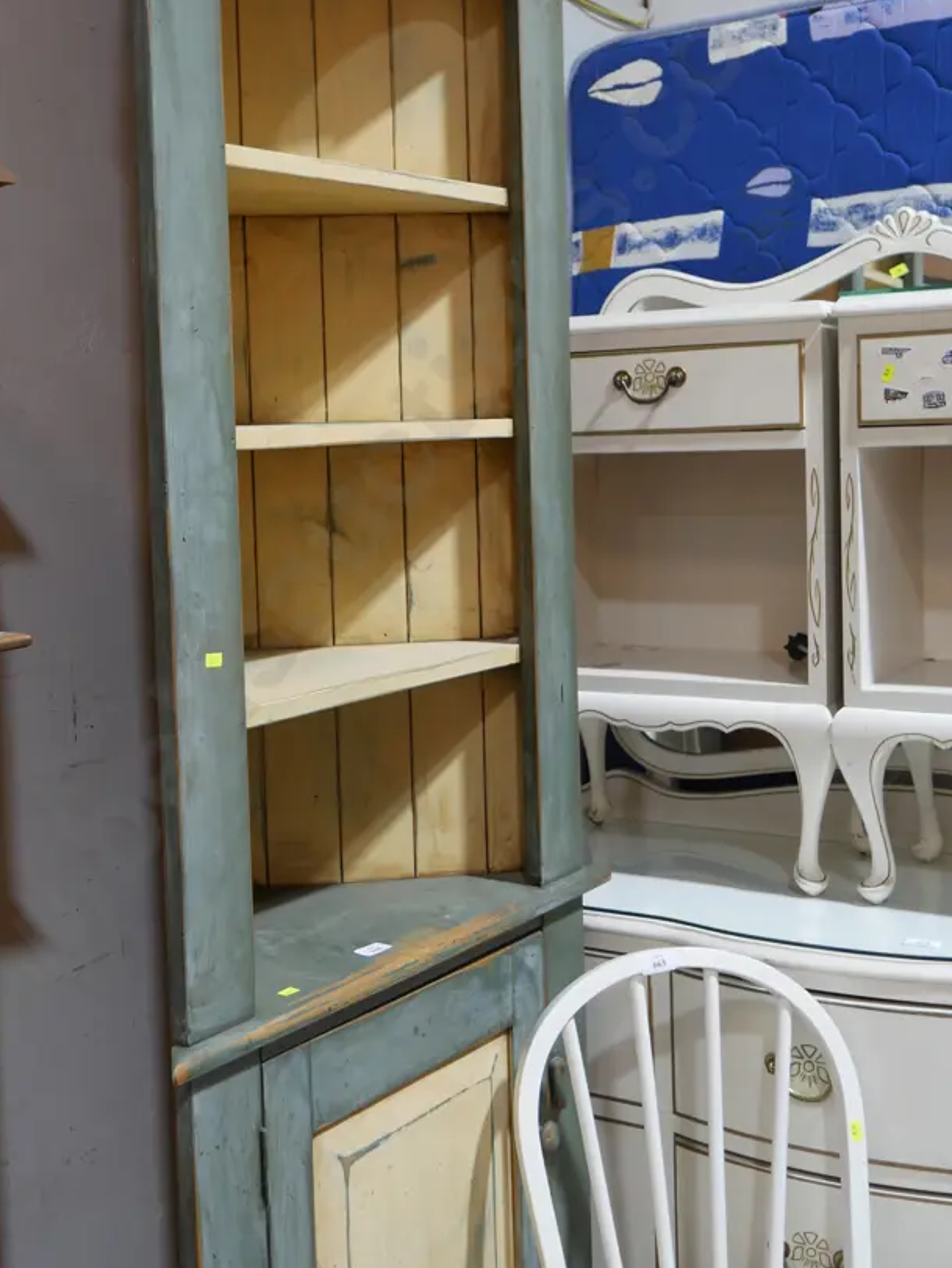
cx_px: 357
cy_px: 519
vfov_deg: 39.5
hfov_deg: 30.2
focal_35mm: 48
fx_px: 1759
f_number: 4.1
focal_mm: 19
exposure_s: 1/60
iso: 500
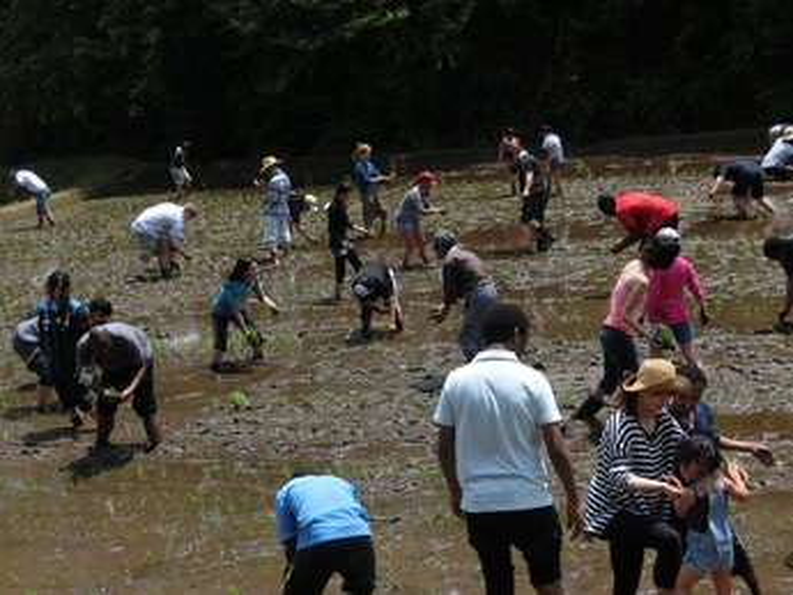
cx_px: 396
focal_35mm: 60
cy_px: 298
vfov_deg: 24.4
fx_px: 1375
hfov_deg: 32.2
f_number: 5
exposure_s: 1/400
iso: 80
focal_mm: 10.7
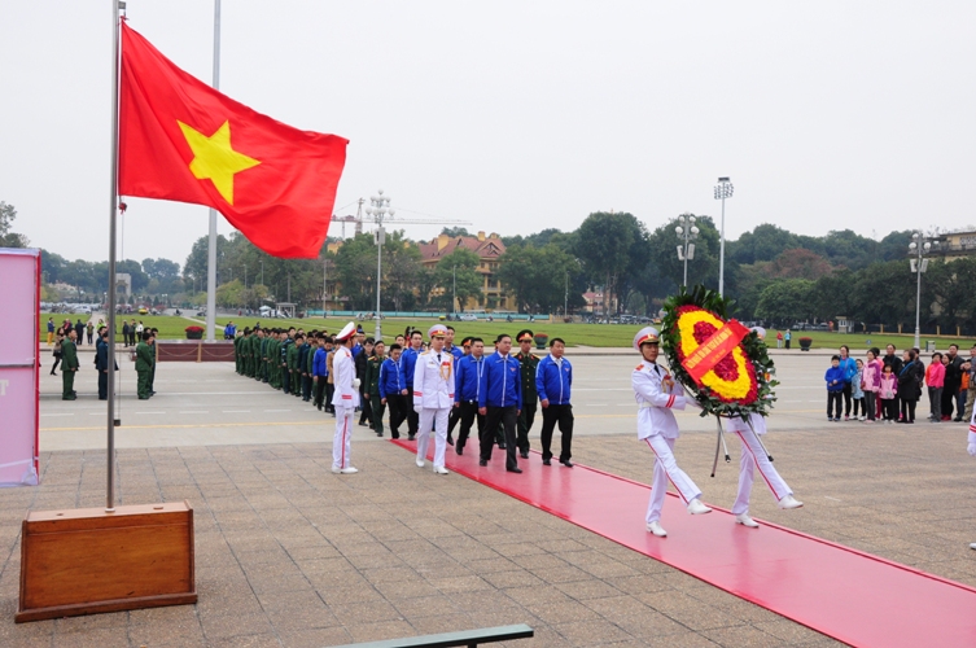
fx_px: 894
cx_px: 488
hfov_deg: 57.3
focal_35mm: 33
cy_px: 324
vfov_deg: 39.9
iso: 640
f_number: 9
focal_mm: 22
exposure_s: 1/125
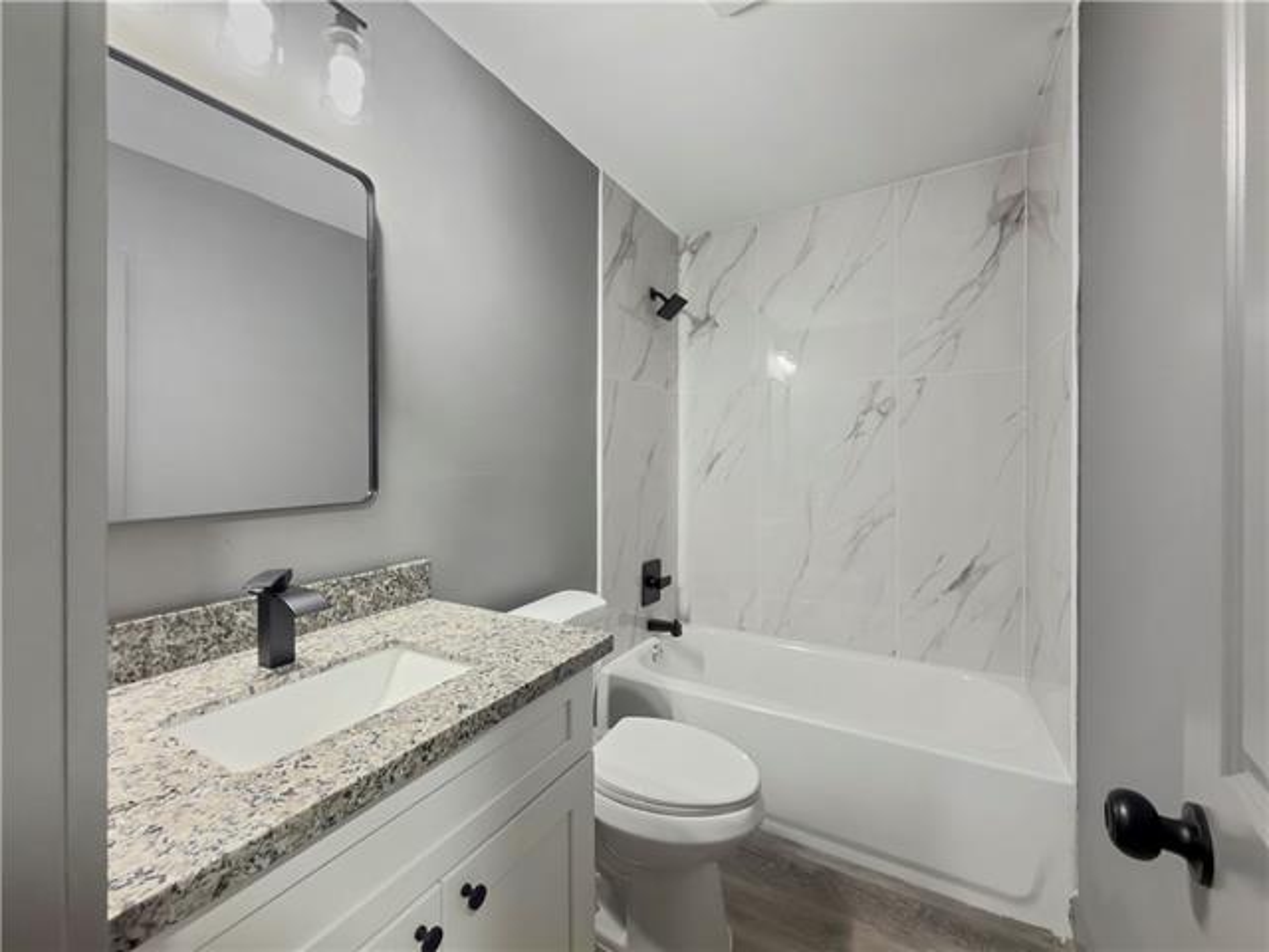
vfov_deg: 85.7
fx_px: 513
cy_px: 476
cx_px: 634
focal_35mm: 14
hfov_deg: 102.1
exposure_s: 1/17
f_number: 2.2
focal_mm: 2.22
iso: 400
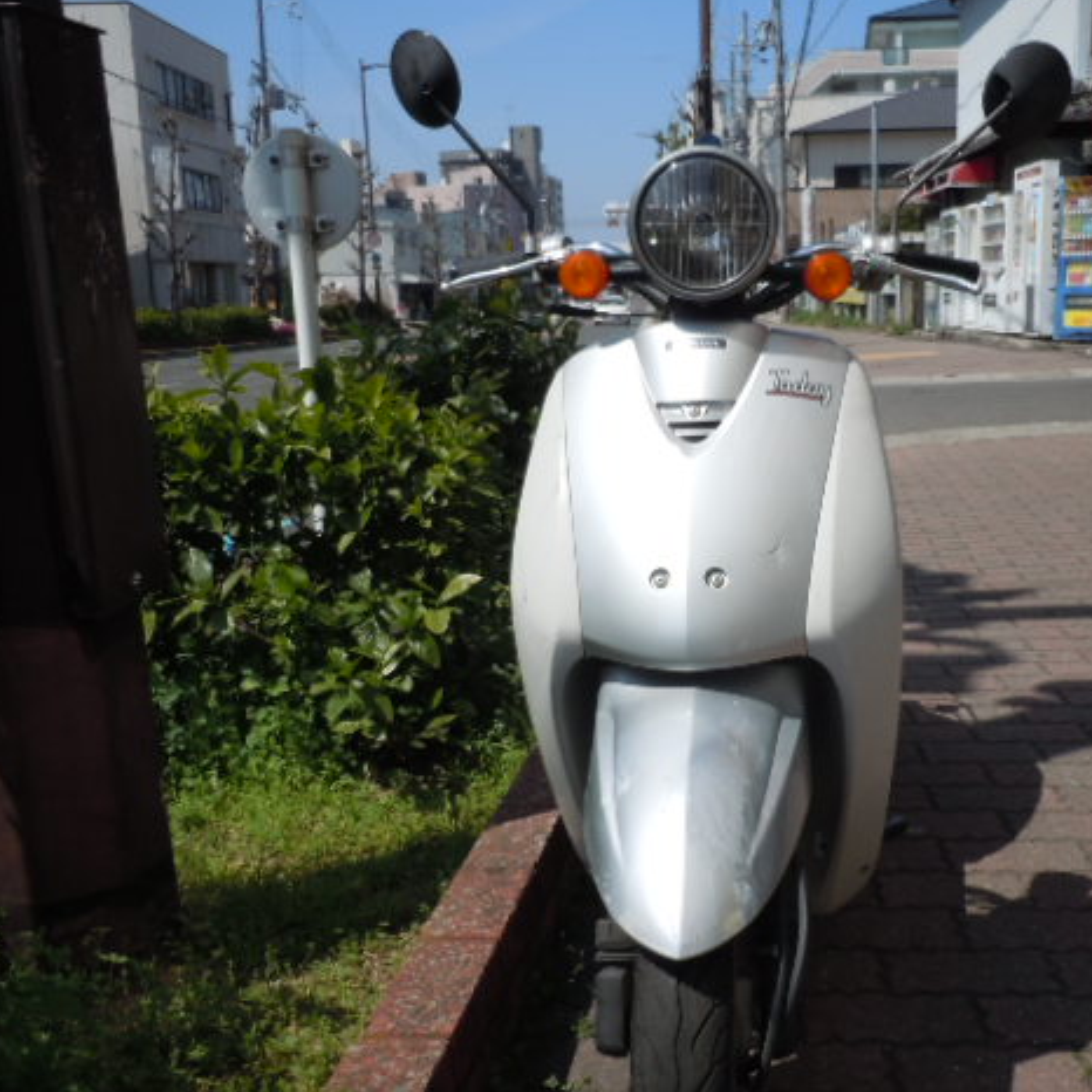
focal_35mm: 34
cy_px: 532
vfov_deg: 48.4
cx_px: 696
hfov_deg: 47.9
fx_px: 1213
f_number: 7.4
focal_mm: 5
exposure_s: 1/320
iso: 100
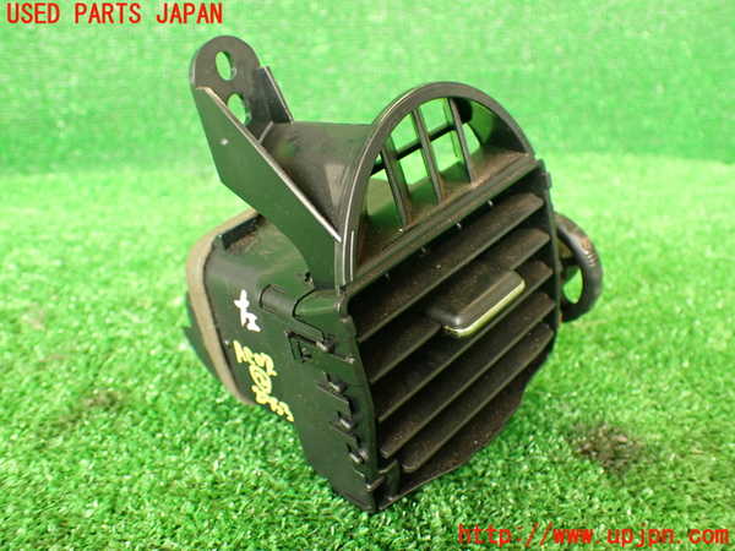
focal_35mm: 32
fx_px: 679
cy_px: 276
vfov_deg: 44.2
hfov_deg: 56.8
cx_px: 368
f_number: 2.4
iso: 400
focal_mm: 5.79
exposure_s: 1/30
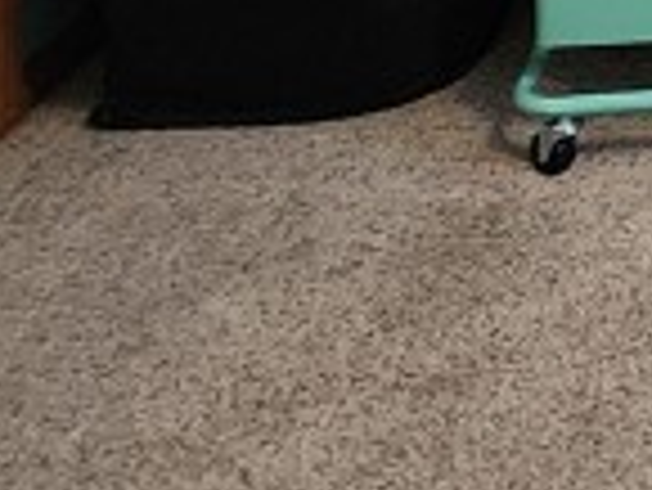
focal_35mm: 92
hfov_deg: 15.4
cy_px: -940
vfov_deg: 11.1
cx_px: 1425
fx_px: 1734
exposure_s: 1/30
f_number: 2.2
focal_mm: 2.2
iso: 400
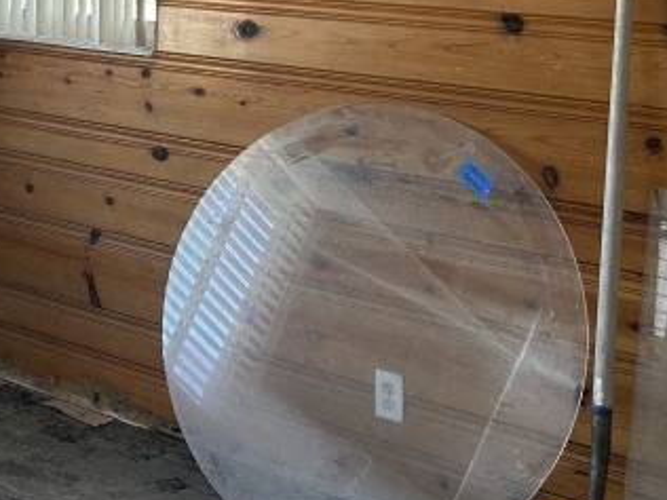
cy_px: -30
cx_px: -135
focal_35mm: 79
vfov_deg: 18.1
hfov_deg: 22.7
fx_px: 1522
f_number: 1.5
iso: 80
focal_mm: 5.7
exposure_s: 1/121
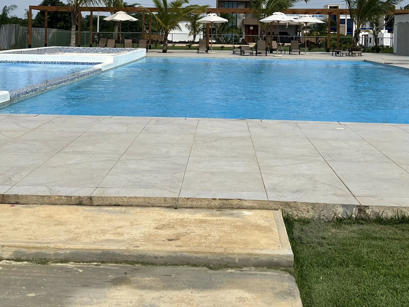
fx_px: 650
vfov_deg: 26.0
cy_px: 53
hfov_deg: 34.9
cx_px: 184
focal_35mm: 55
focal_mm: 5.7
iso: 50
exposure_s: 1/5319
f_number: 1.5
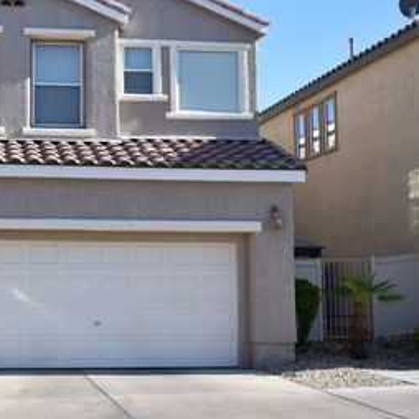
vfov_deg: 27.4
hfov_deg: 26.6
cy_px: 194
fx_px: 861
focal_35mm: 63
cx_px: 61
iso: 200
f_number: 4.5
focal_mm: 25
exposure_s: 1/1000
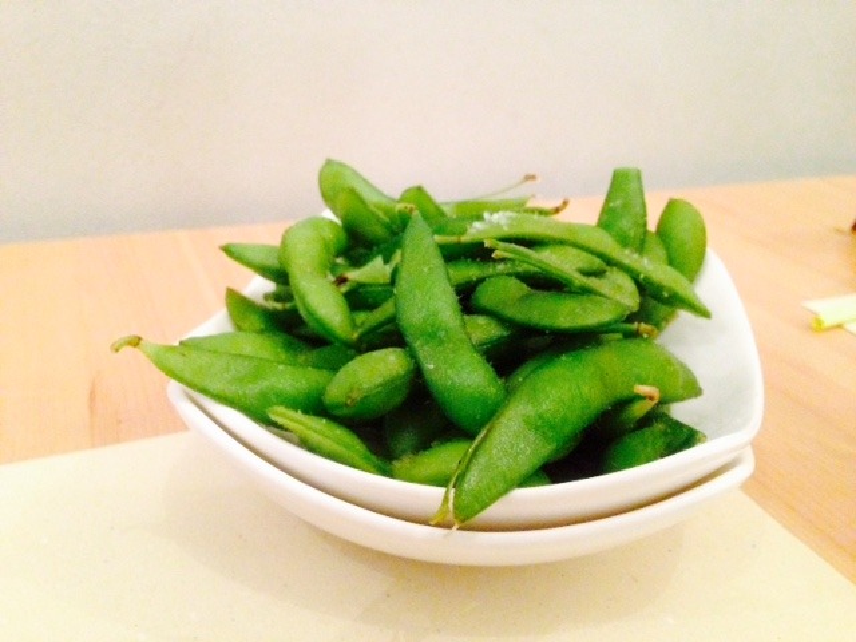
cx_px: 428
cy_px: 321
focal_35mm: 33
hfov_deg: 55.4
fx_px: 816
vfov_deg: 42.9
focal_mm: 4.12
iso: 800
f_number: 2.4
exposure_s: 1/15
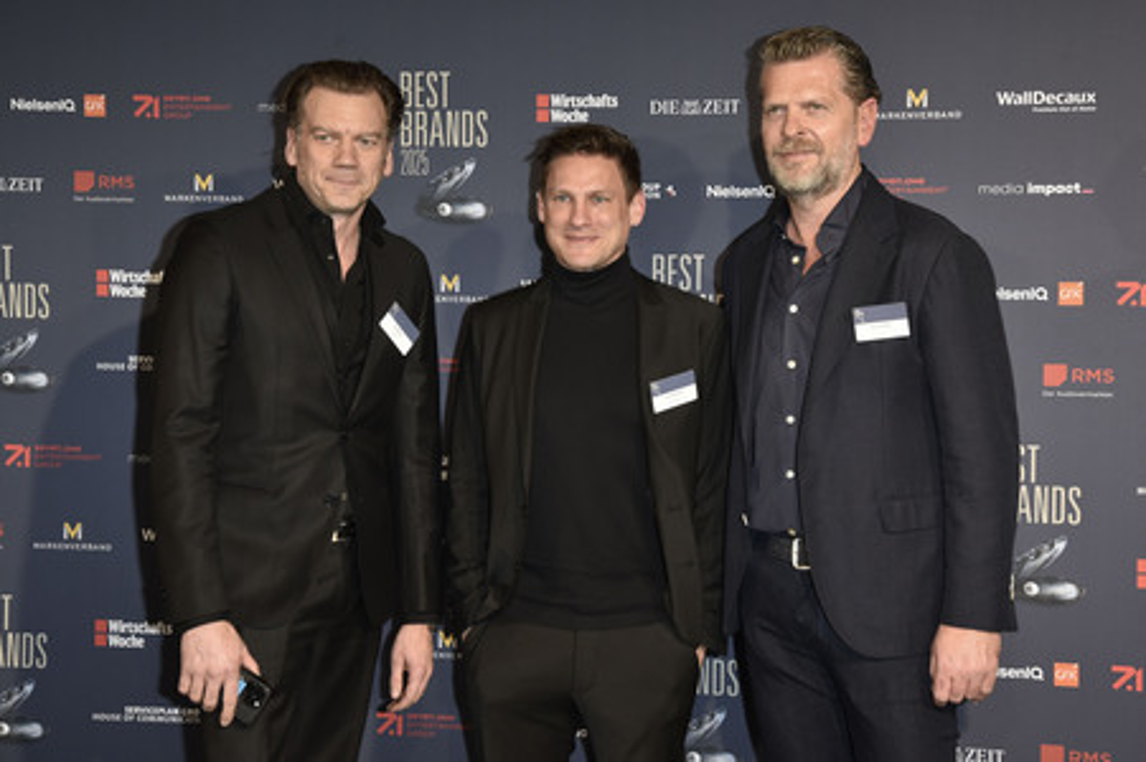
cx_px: 573
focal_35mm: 58
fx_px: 1845
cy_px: 381
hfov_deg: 34.5
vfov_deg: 23.3
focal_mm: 58
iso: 1250
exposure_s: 1/200
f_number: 7.1
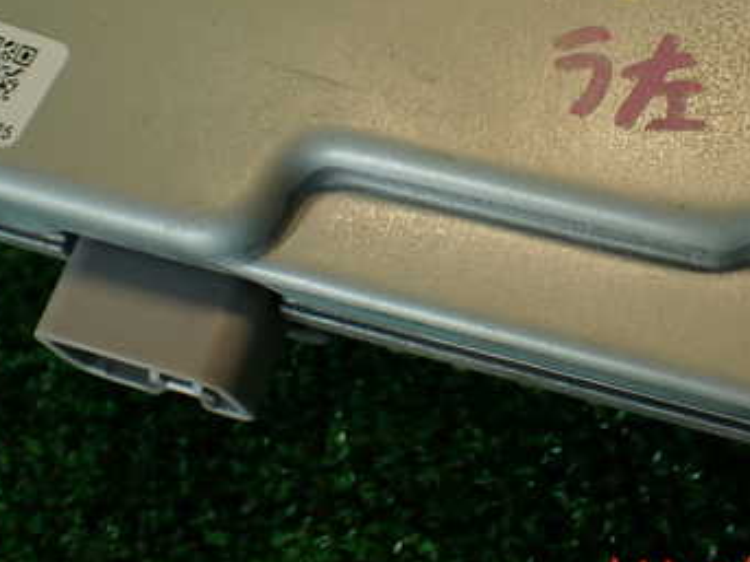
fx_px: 1213
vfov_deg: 25.6
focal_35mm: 56
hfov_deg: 34.3
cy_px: 116
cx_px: 448
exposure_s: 1/60
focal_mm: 5.79
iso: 100
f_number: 2.4
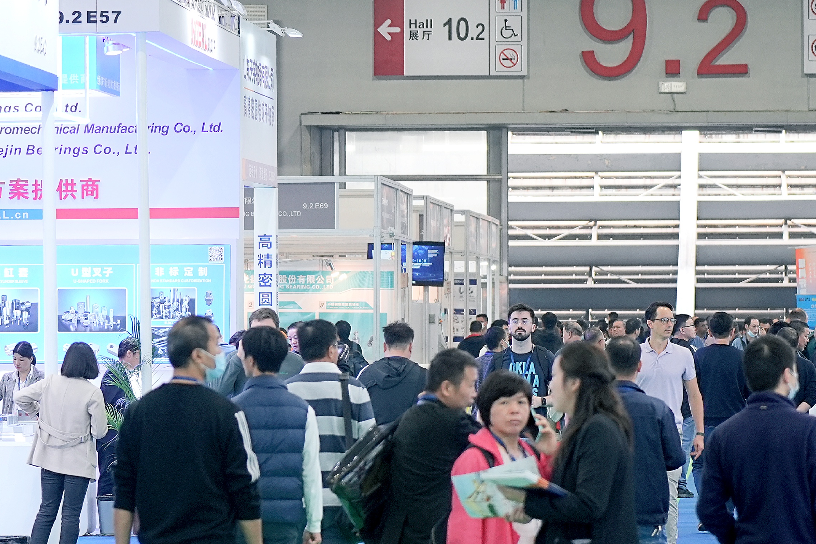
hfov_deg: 10.7
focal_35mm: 192
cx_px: 309
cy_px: 300
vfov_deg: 7.2
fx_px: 4351
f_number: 2.8
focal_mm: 70
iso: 500
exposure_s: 1/200
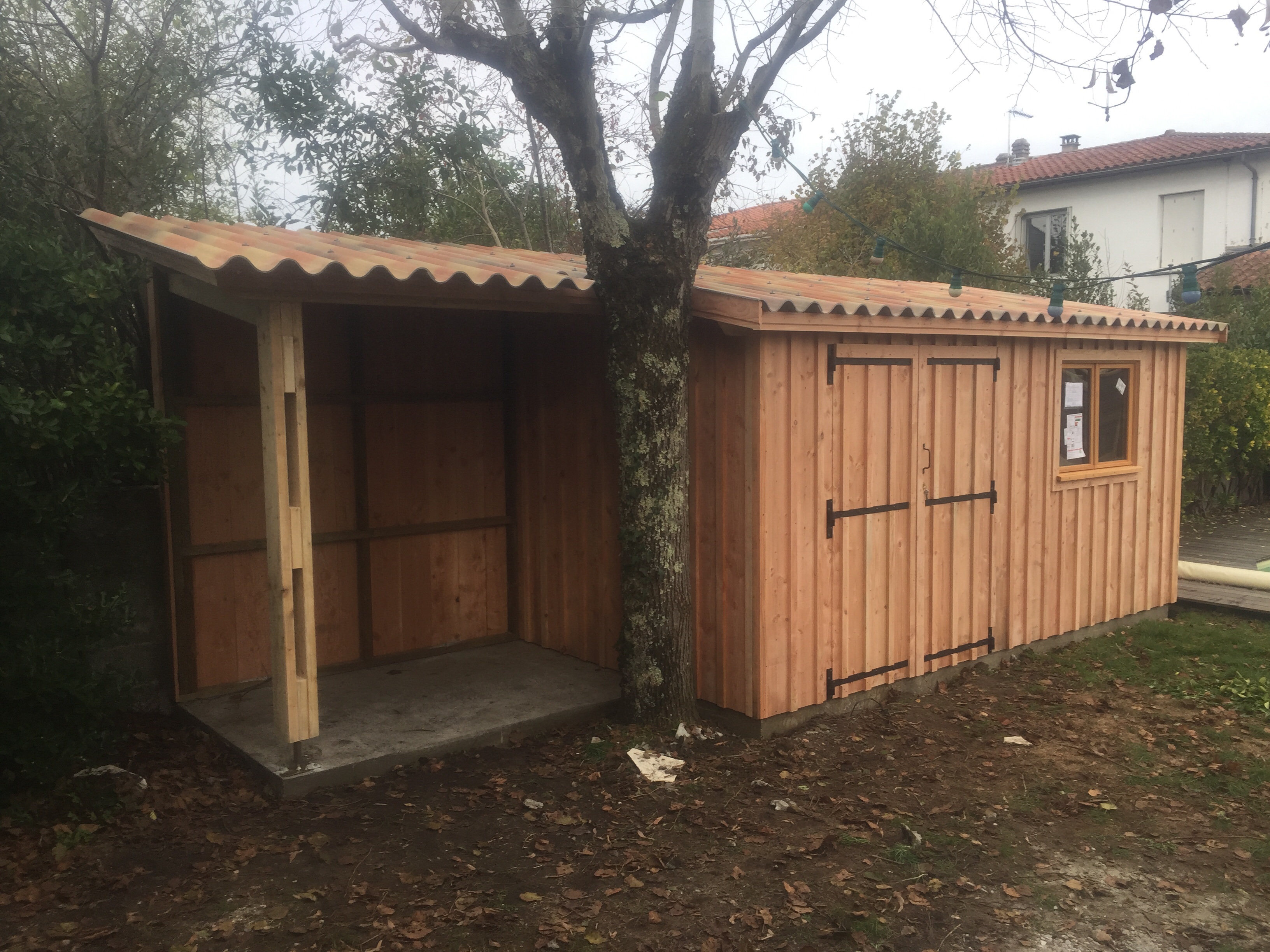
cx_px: 635
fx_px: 1064
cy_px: 476
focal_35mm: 29
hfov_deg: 61.7
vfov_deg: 48.2
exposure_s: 1/218
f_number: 2.2
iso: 32
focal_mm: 4.15
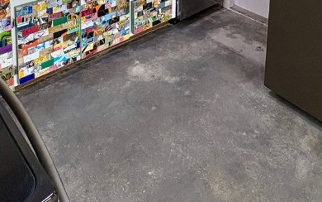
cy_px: -95
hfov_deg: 50.2
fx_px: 342
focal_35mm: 39
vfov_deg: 25.4
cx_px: 187
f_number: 2.2
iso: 250
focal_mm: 2.22
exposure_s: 1/60
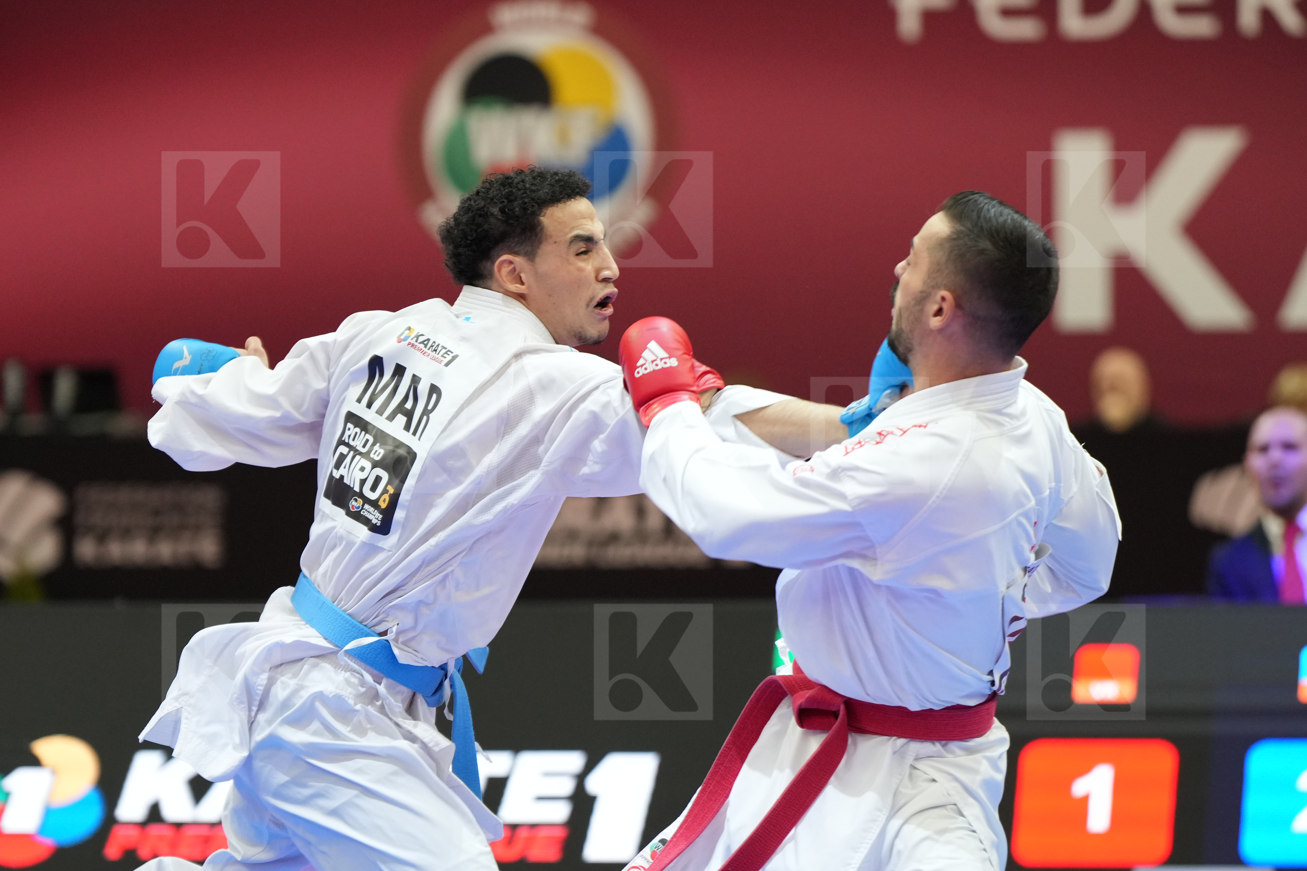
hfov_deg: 9.8
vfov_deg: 6.5
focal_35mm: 210
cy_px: 436
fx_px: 7623
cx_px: 654
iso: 2000
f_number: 2.8
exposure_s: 1/1000
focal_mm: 140
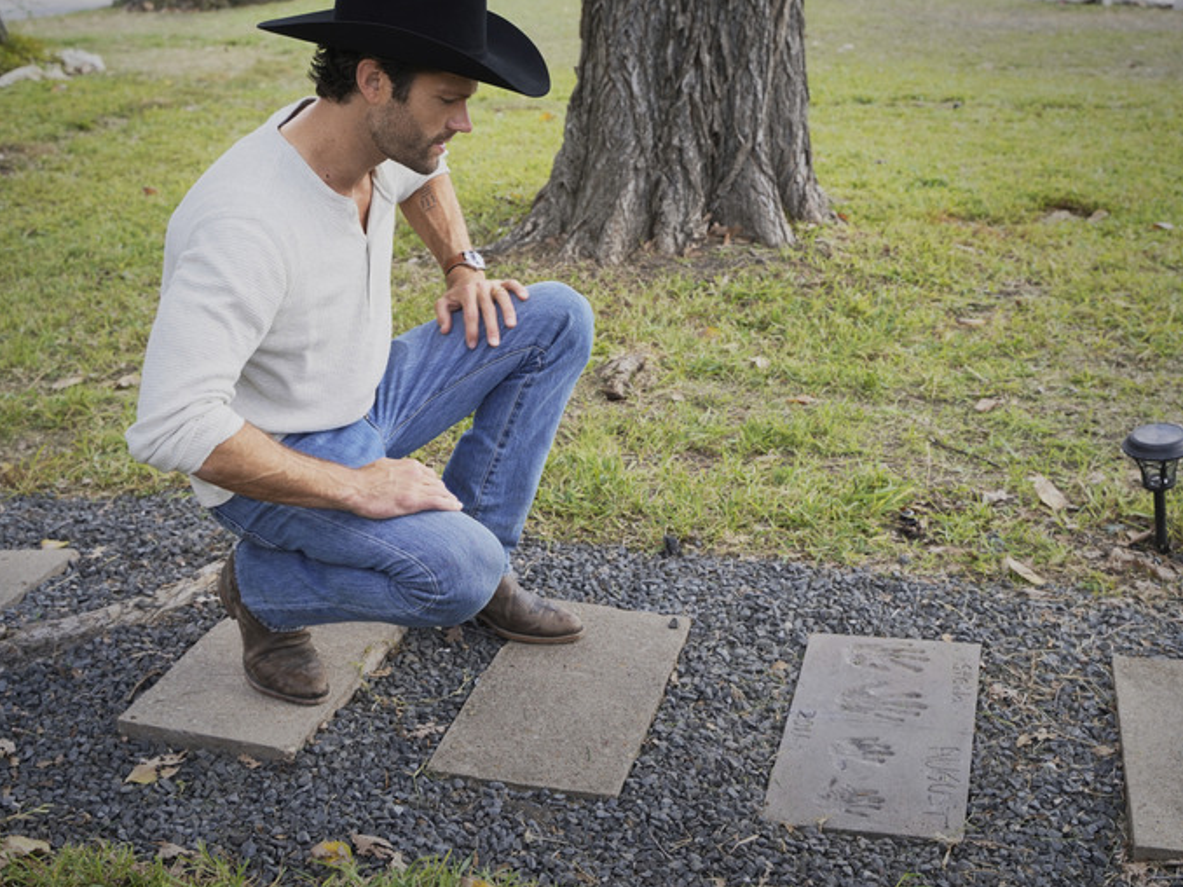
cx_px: 633
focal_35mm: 52
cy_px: 437
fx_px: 1776
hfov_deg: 36.8
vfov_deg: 28.0
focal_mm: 47
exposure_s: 1/400
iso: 640
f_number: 5.6
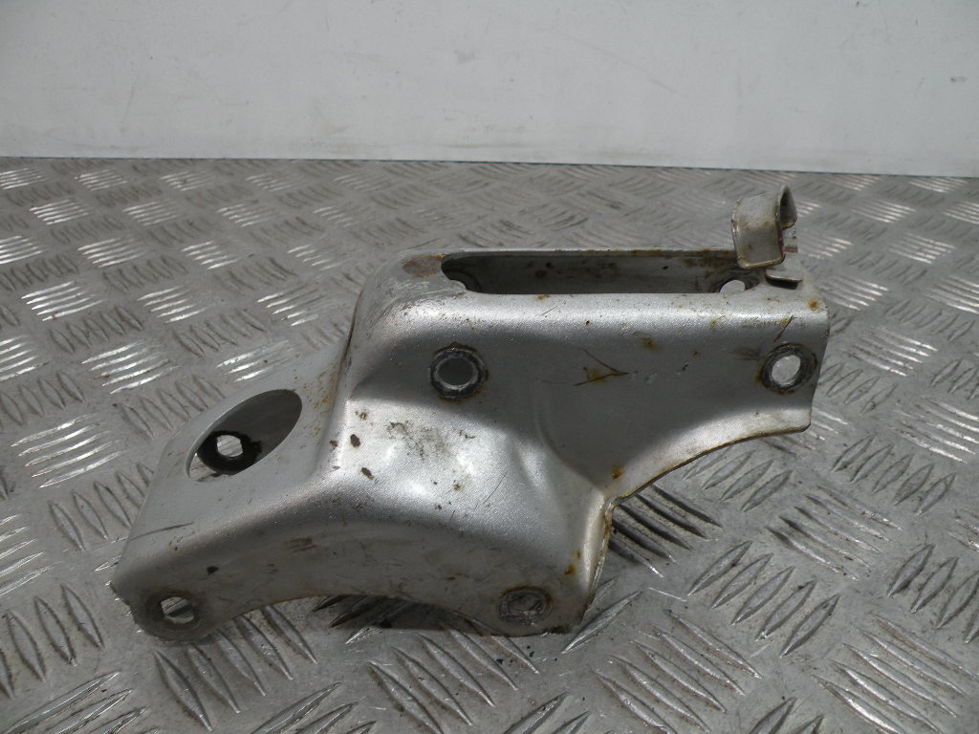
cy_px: 367
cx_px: 490
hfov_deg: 65.3
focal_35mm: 27
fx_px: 764
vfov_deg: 51.4
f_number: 3.5
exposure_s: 1/82
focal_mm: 4.7
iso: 64
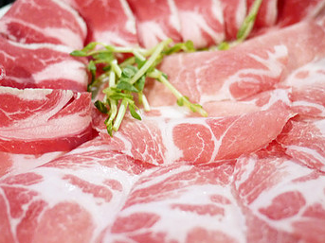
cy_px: 136
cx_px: 182
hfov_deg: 27.8
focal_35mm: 70
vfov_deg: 21.0
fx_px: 657
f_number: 1.7
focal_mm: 20
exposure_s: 1/25
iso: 800
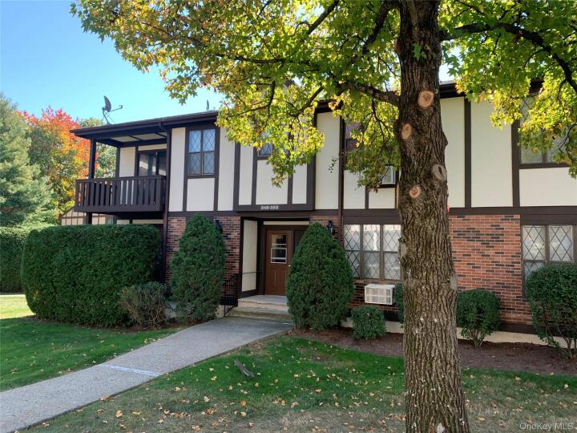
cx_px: 288
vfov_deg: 53.1
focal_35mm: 26
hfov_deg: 67.3
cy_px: 216
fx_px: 433
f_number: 1.8
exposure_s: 1/270
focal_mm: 4.25
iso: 25
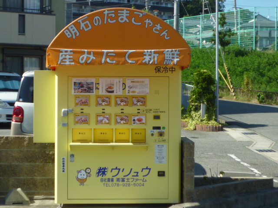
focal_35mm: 76
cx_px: 139
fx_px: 610
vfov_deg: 19.4
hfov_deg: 25.7
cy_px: 104
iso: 80
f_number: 4
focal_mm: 6.8
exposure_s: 1/500
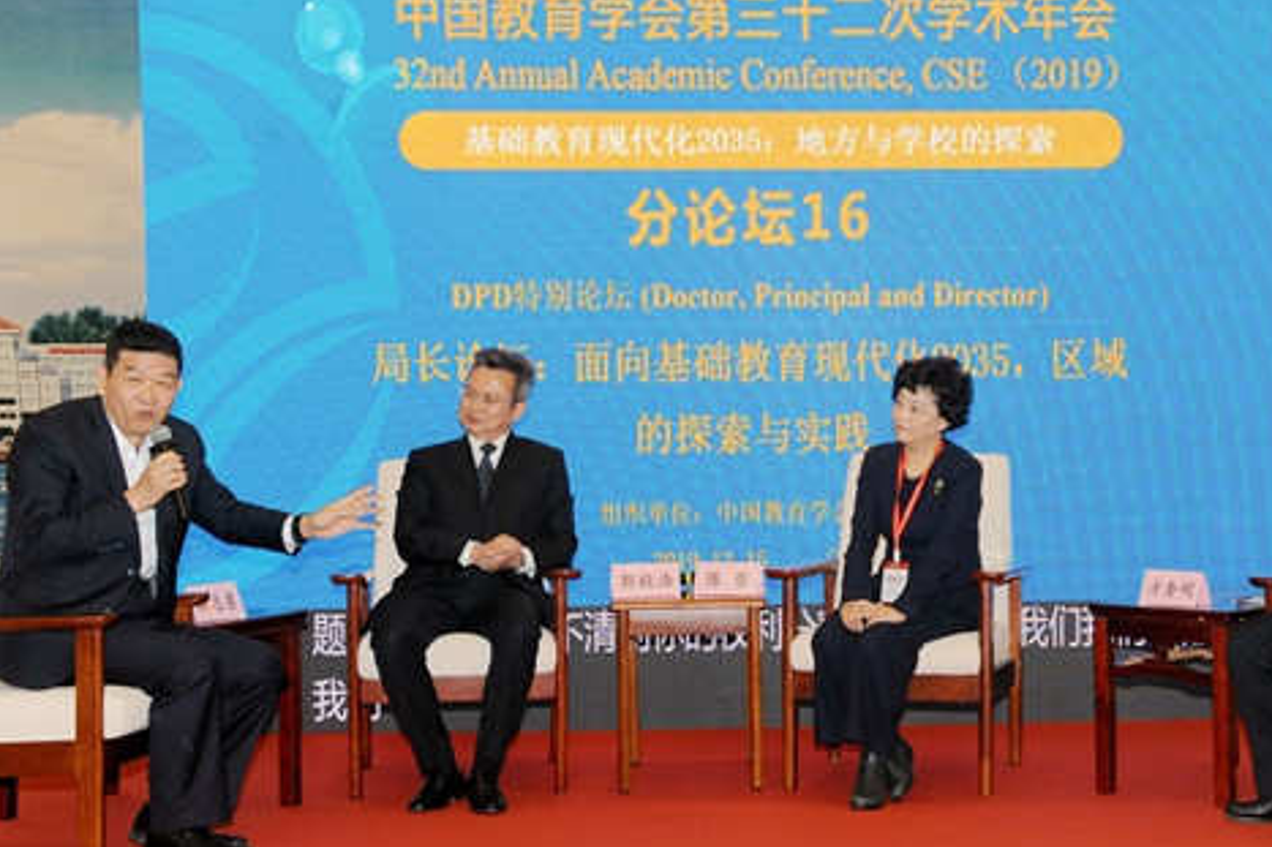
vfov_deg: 25.0
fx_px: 1907
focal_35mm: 54
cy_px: 403
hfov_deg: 36.7
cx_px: 771
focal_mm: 42
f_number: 6.3
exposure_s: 1/60
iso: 640
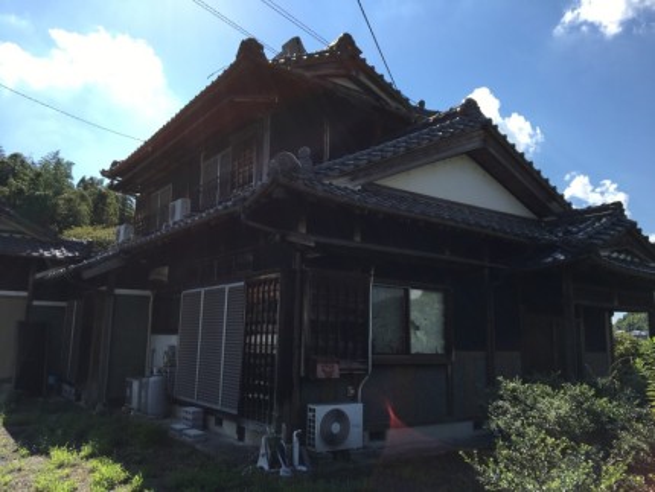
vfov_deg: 48.3
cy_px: 246
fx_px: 549
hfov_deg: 61.6
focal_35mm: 29
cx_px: 328
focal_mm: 4.15
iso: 25
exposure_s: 1/1479
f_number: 2.2
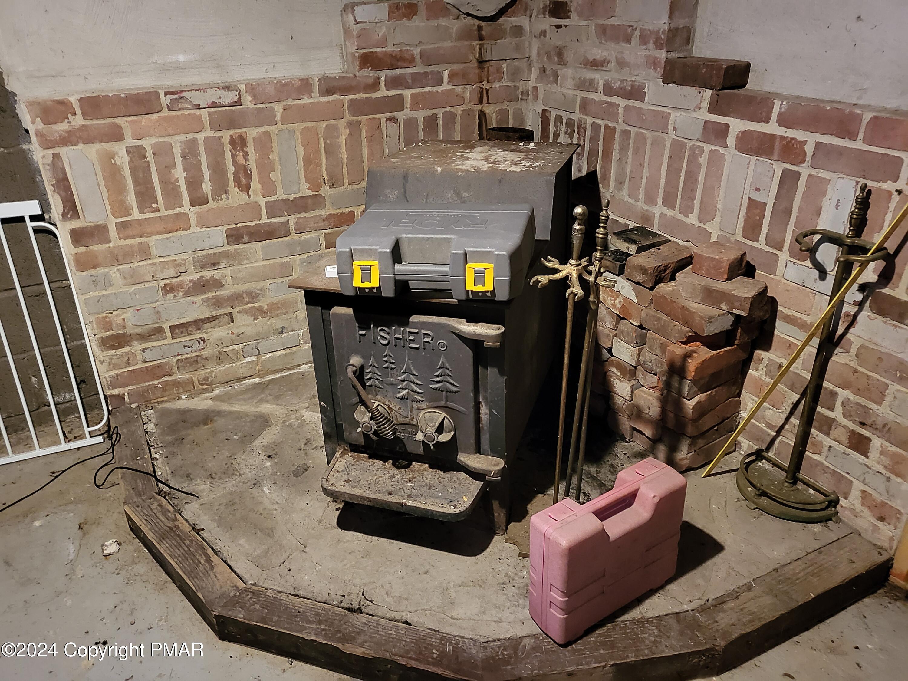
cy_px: 340
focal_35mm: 26
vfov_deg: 53.1
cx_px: 454
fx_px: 682
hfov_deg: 67.3
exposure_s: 1/24
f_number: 1.8
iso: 800
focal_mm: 4.25
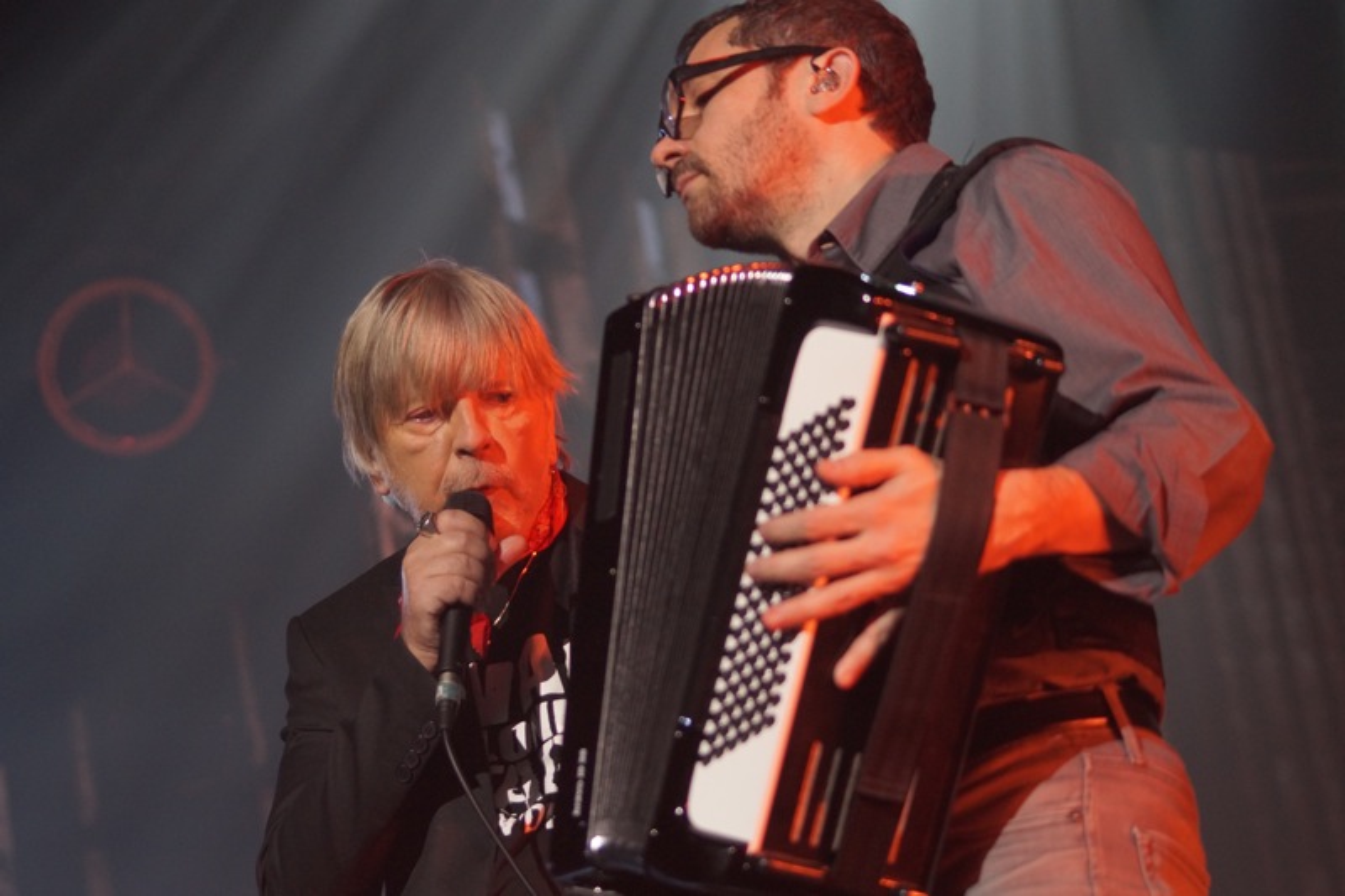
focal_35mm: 105
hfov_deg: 19.5
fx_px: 3922
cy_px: 448
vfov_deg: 13.0
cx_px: 672
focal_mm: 70
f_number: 4
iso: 1000
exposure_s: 1/160
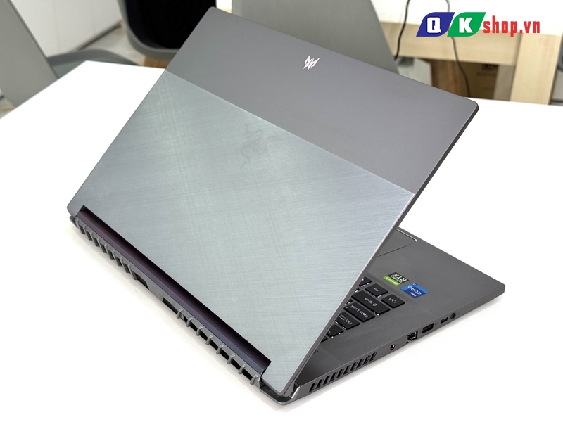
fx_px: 781
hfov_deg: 39.7
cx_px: 282
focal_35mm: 48
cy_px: 211
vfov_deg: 30.3
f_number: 1.78
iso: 50
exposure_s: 1/121
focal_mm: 6.76
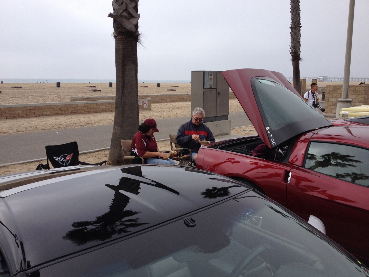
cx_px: 184
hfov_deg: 52.6
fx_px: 373
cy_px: 138
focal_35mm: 35
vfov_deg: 40.7
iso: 50
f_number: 2.4
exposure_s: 1/1534
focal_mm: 4.28
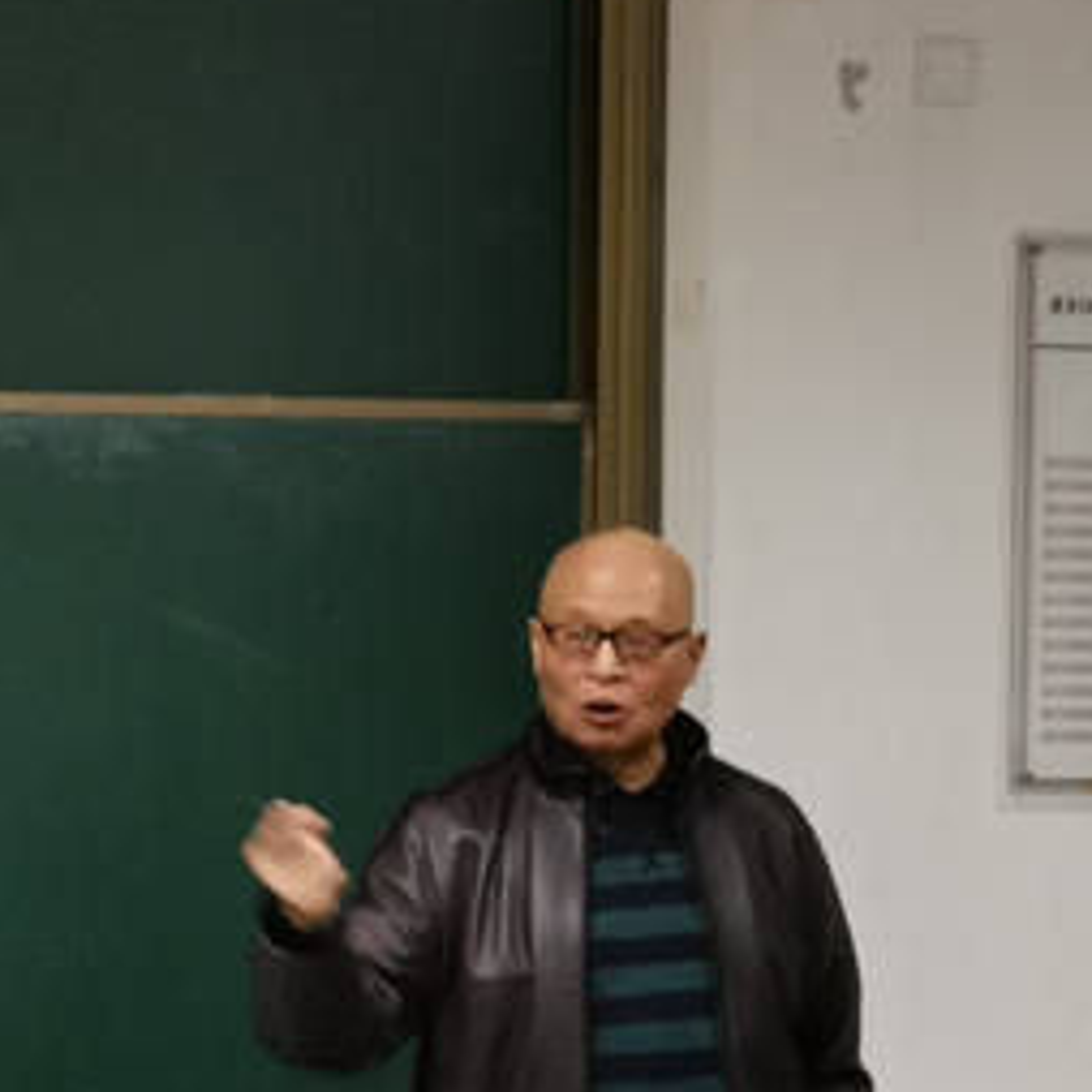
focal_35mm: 174
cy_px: 658
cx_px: 924
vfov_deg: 10.0
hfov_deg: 10.0
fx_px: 6210
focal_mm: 3.95
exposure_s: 1/33.3
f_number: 2.4
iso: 250
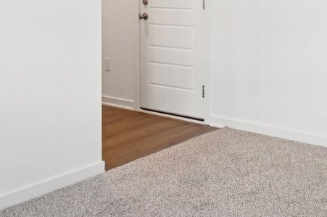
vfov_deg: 23.3
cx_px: 292
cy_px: -30
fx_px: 490
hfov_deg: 34.9
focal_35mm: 54
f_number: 8
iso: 180
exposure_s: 1/15
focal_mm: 10
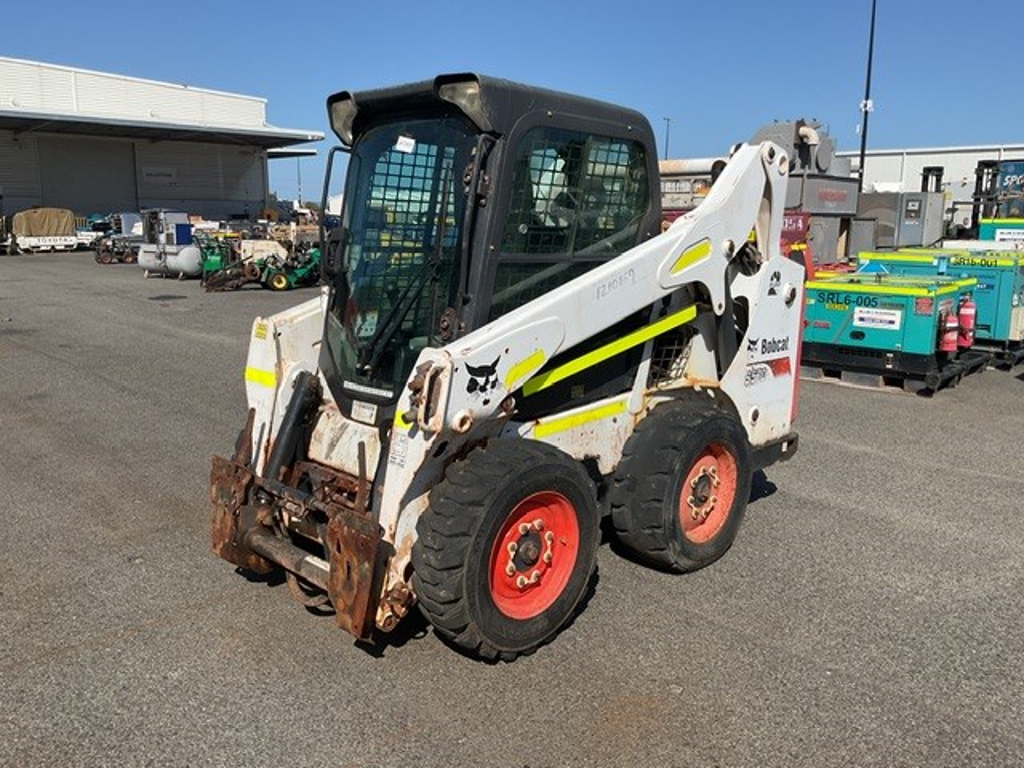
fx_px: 858
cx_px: 512
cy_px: 384
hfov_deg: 61.7
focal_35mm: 29
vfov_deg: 48.2
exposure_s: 1/3125
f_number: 1.8
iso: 16
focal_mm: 3
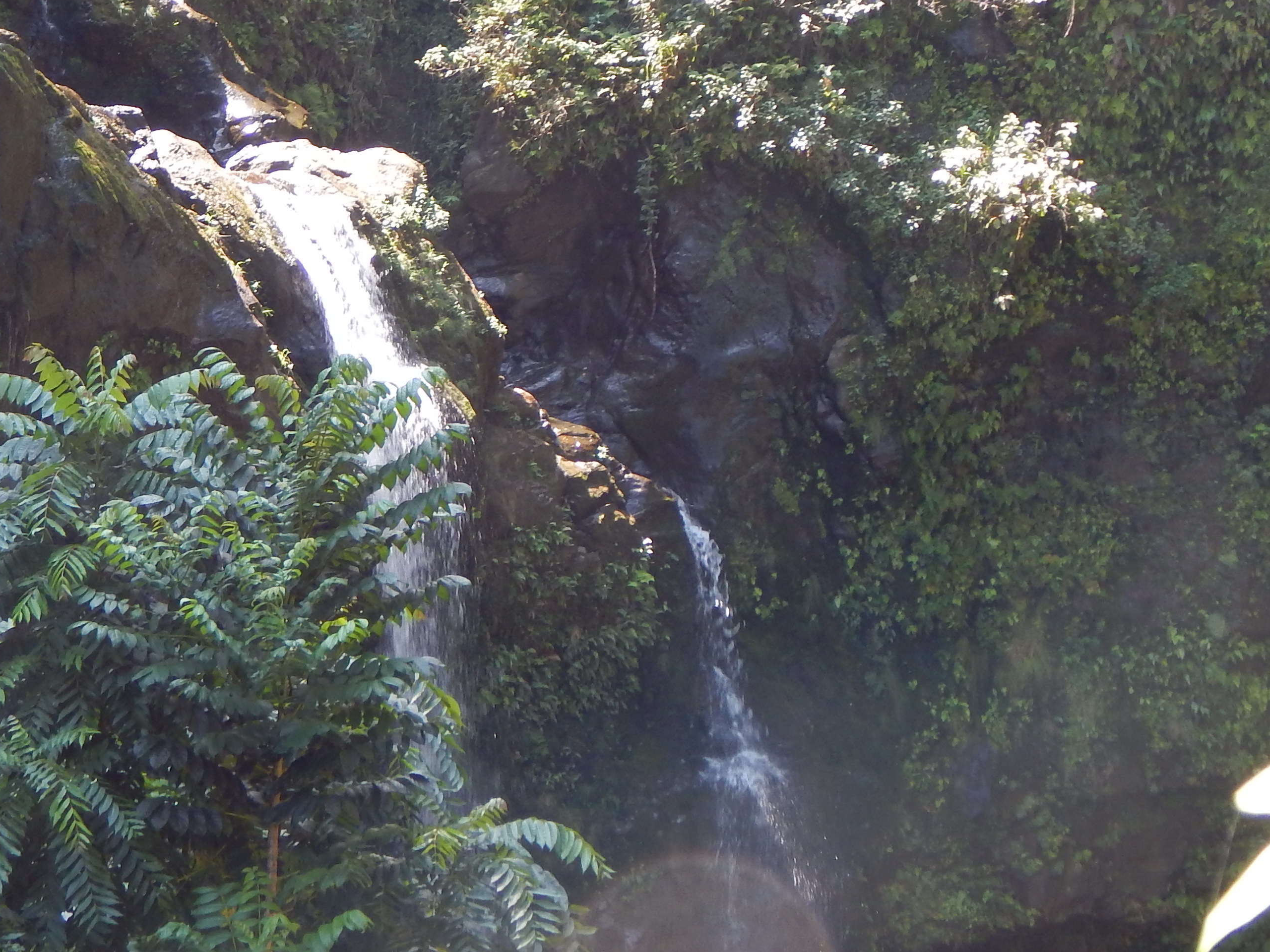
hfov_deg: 14.6
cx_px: 359
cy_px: 231
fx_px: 4953
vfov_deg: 11.0
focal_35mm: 135
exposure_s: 1/60
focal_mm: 13.5
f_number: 4.2
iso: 125
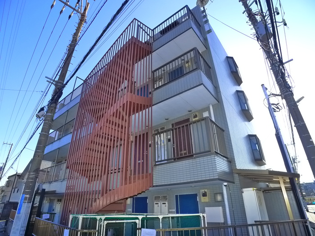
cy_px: 118
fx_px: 218
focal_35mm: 24
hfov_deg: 71.6
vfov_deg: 56.8
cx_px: 158
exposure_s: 1/400
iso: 400
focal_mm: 5.1
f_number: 3.5
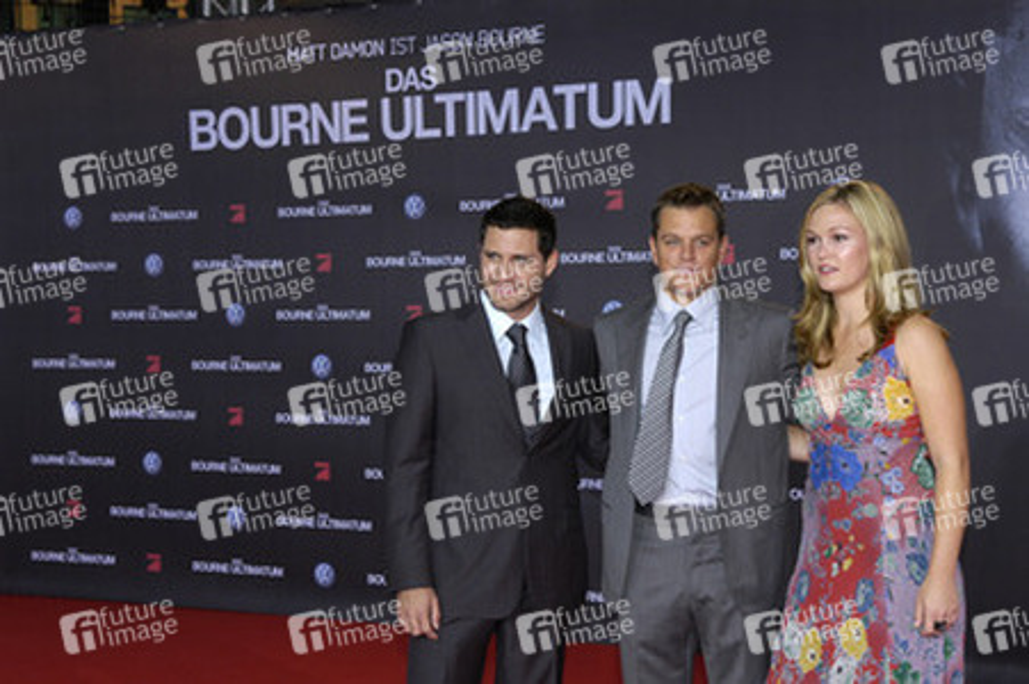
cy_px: 342
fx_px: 1628
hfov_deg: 35.1
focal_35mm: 57
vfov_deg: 23.7
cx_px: 514
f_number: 7.1
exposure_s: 1/80
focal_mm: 38
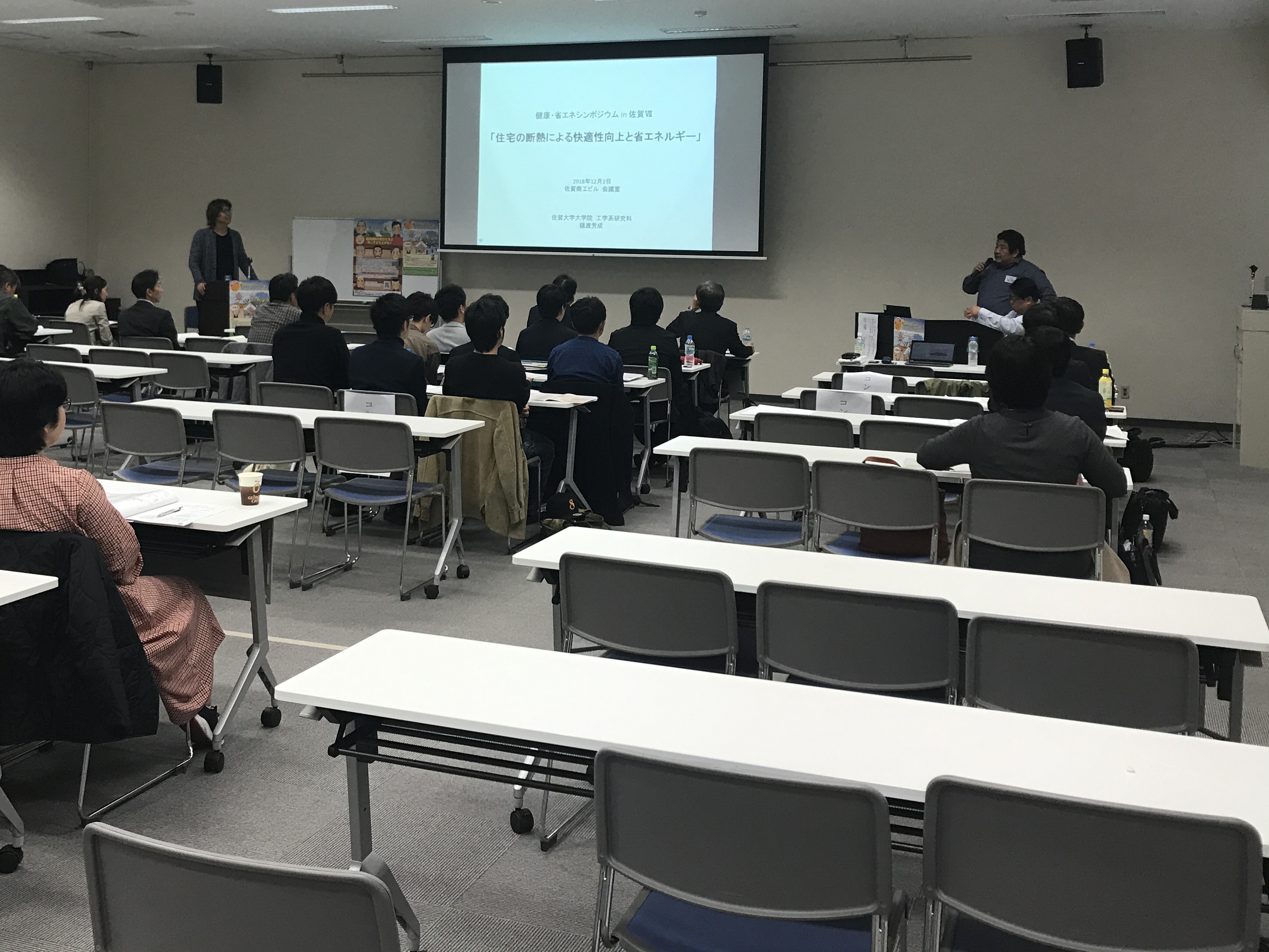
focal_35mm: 39
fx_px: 1430
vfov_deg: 36.3
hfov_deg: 47.7
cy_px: 292
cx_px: 549
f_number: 1.8
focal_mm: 3.99
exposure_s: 1/40
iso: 25
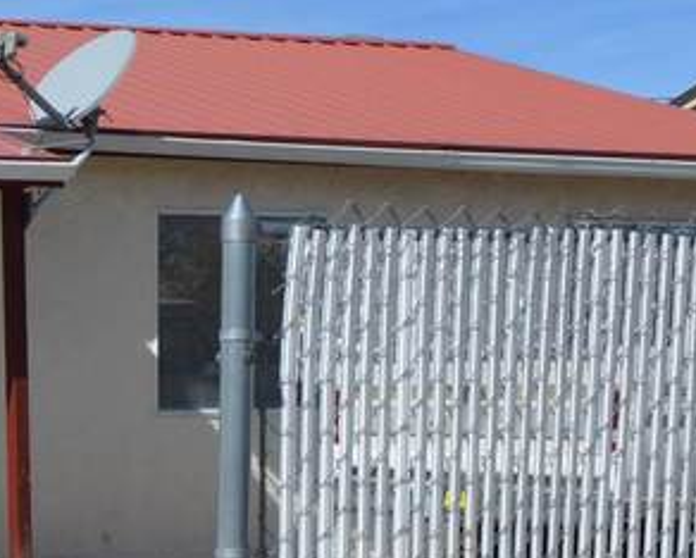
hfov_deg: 15.2
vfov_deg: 13.7
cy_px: 590
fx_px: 2288
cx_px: -512
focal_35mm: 111
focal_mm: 18
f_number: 9
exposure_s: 1/320
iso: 100
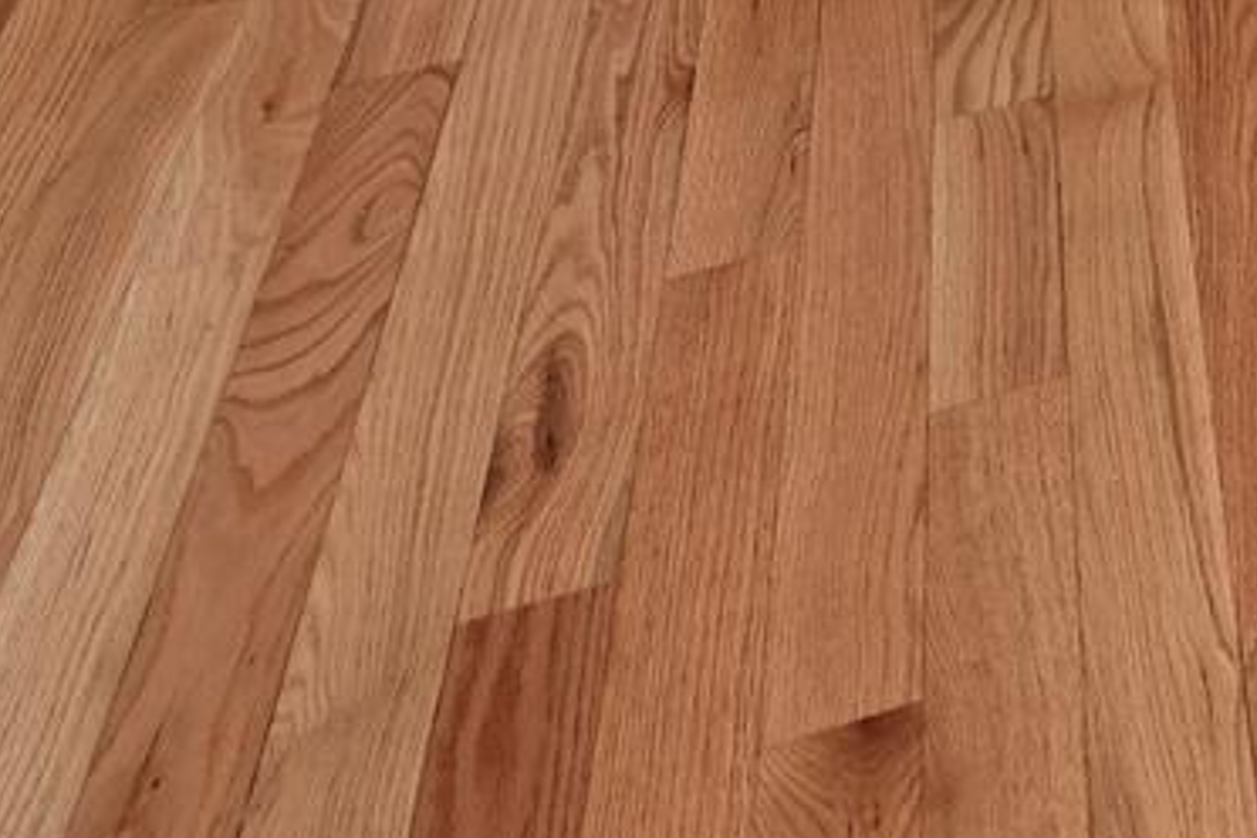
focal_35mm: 77
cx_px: 2308
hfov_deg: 19.3
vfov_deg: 13.1
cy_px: -1213
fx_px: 2688
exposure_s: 1/8
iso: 250
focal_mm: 14
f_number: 11
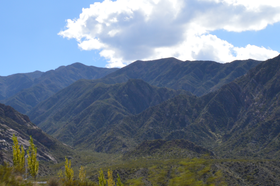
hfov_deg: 25.0
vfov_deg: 16.8
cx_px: 94
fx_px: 629
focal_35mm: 81
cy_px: 96
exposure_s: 1/200
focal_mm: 22
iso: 100
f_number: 10
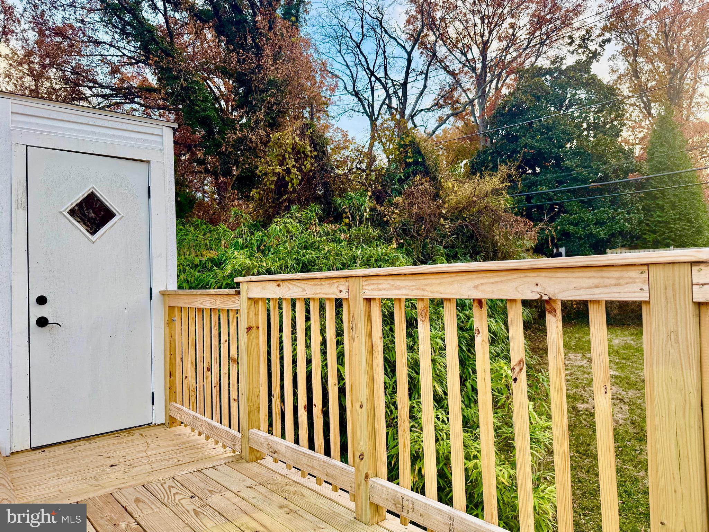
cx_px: 354
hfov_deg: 71.6
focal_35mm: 24
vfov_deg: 56.8
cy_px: 266
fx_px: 492
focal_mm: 6.76
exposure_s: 1/150
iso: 100
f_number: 1.78
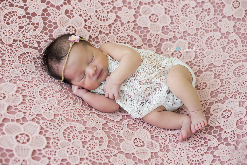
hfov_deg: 39.6
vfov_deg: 27.0
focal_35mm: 50
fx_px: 343
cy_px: 82
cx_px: 124
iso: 1600
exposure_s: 1/125
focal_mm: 50
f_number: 3.5
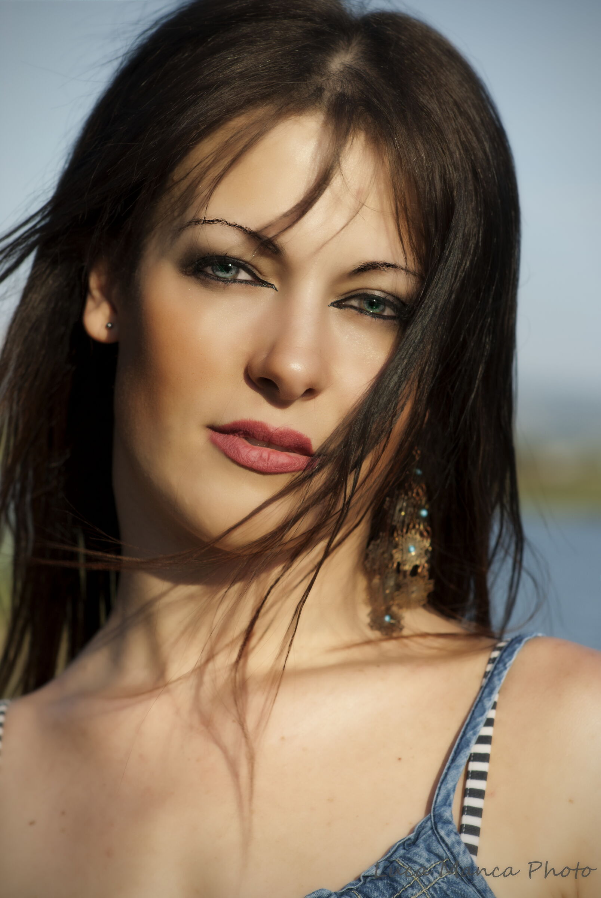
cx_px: 300
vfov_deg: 16.1
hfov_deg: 10.8
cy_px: 449
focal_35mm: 128
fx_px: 3183
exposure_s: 1/500
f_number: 4
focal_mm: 85
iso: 100
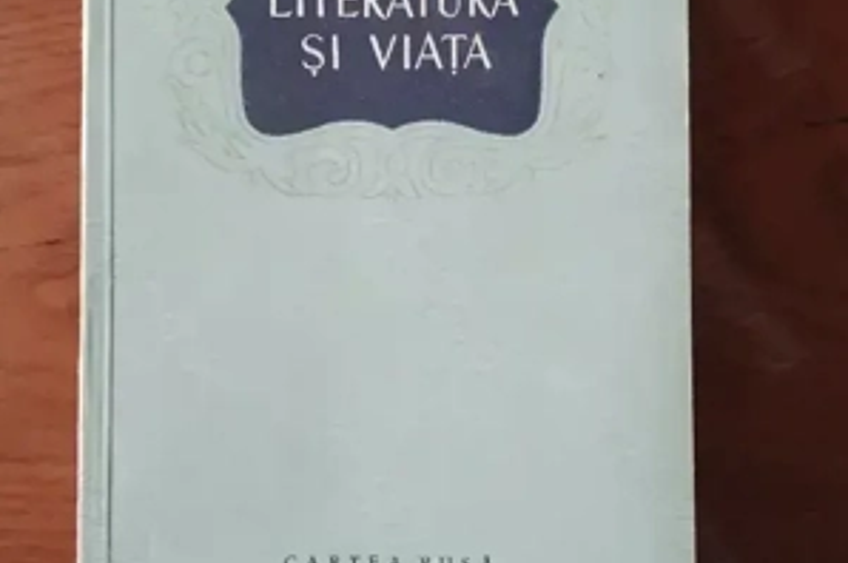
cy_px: 179
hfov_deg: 49.6
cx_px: 424
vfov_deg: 33.8
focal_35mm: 39
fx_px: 918
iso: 3016
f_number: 1.8
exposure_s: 1/20
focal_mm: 4.27
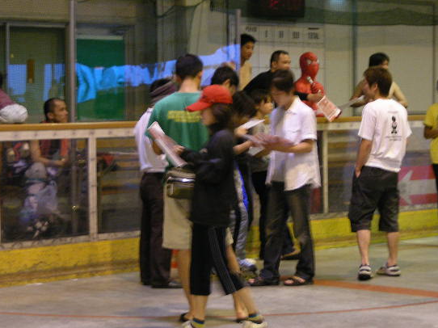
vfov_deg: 12.7
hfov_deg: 16.8
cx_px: 207
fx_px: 1480
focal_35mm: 117
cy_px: 180
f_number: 3.5
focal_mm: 16.5
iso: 200
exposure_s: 1/23
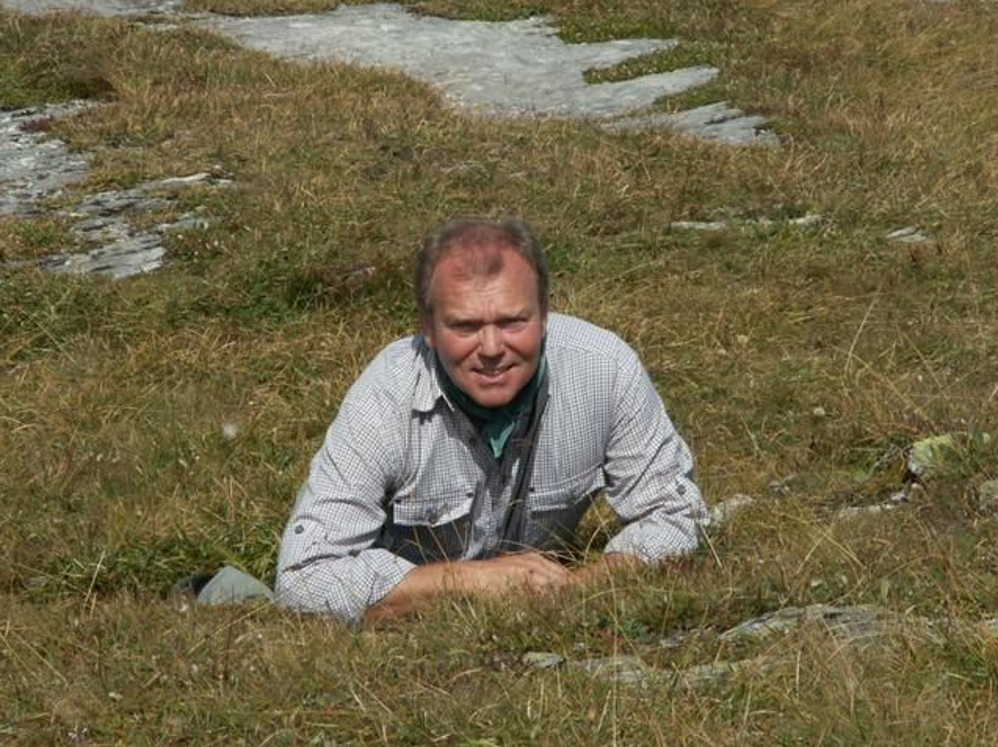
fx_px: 5302
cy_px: 373
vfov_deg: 8.1
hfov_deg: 10.8
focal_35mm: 184
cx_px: 500
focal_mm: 29.91
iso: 50
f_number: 8
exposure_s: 1/250
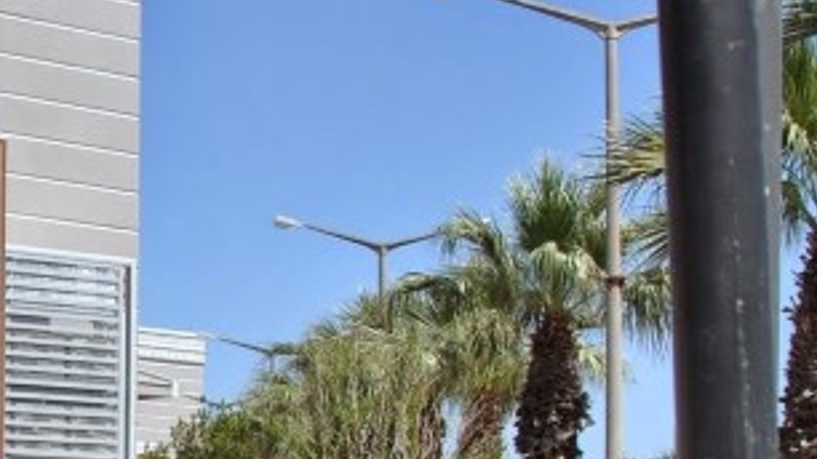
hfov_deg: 18.9
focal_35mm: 106
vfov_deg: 11.4
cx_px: -204
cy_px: 406
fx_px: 2296
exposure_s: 1/250
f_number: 8
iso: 100
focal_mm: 18
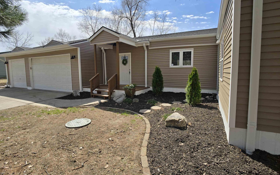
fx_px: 191
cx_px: 140
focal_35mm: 25
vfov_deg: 49.3
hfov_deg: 72.6
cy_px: 86
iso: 12
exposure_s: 1/1033
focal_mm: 6.3
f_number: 1.7
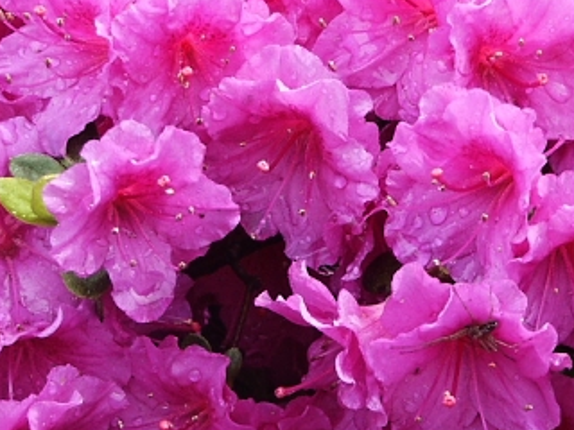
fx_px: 3233
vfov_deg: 7.6
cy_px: 328
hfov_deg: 10.1
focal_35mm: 195
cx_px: 280
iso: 64
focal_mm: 15.54
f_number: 3.6
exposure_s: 1/250
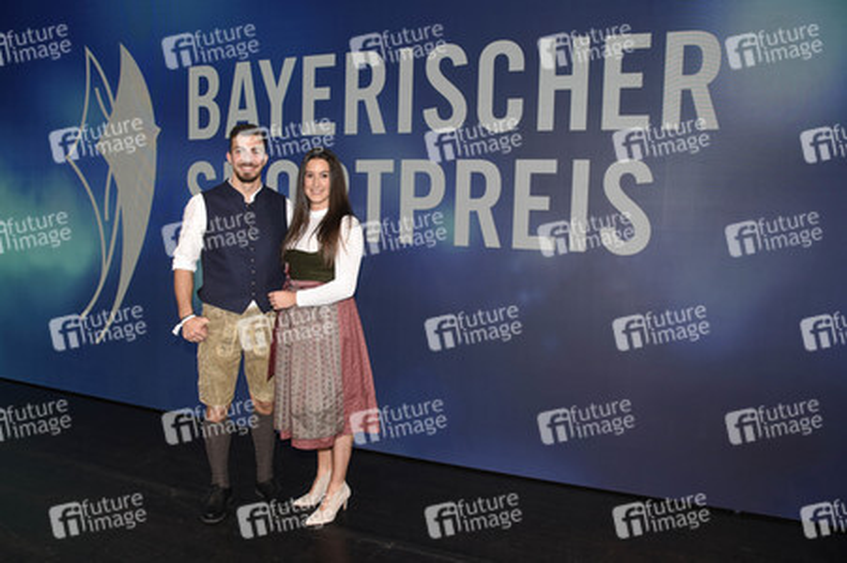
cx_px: 424
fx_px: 564
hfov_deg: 73.8
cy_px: 282
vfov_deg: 53.1
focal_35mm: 24
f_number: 6.3
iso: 800
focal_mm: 24
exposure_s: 1/100
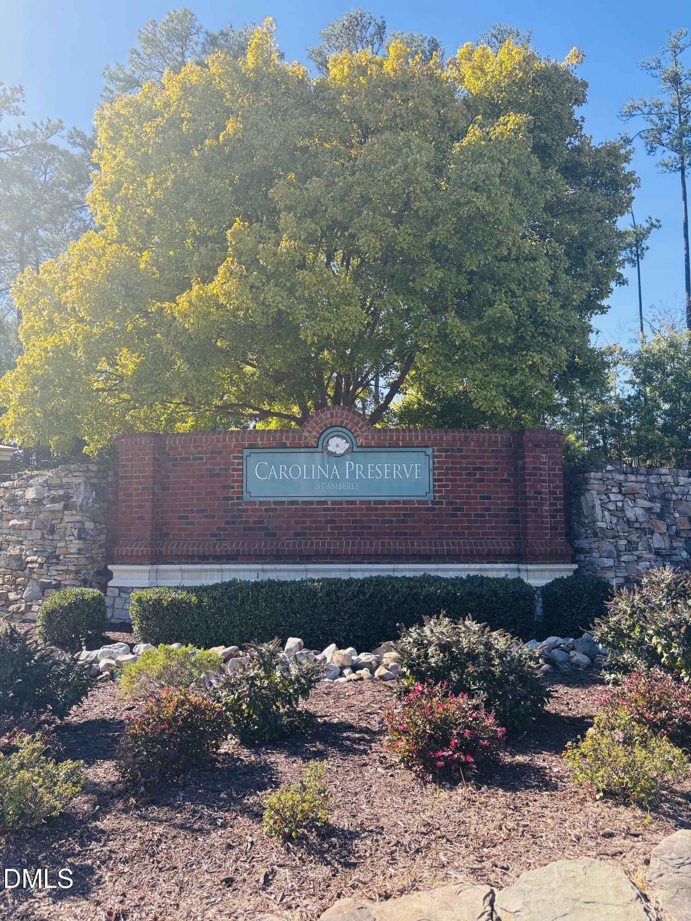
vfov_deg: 67.3
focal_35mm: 26
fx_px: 692
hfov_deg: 53.1
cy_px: 460
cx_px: 346
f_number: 1.6
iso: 50
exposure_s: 1/935
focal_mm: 5.96
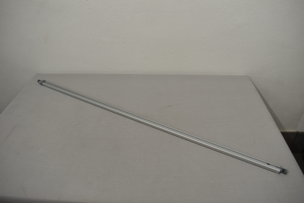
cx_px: 152
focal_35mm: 27
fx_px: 228
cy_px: 102
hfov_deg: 67.4
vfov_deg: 47.9
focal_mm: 18
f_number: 5.6
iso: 320
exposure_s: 1/125
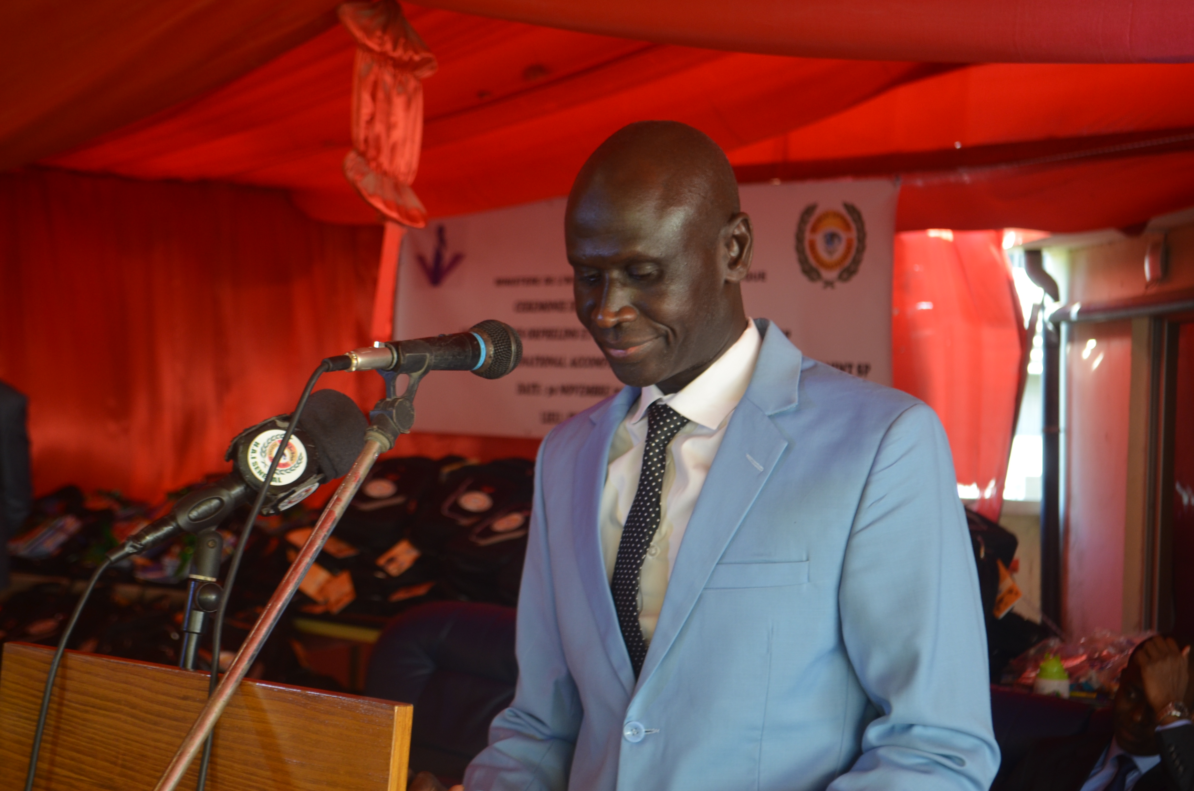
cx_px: 597
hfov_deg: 32.0
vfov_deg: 21.5
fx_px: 2085
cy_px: 396
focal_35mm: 63
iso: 400
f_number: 5.3
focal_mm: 42
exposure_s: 1/80
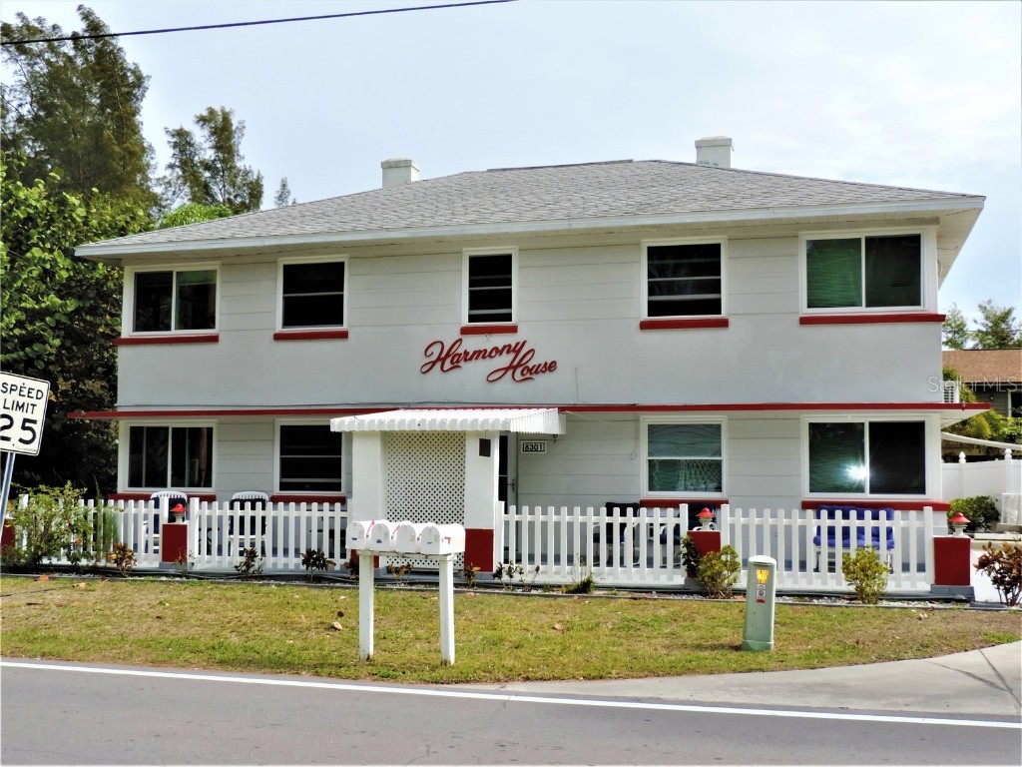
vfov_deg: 36.0
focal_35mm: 40
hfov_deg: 46.8
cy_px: 384
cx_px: 511
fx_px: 1181
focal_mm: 7.1
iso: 180
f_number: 3.3
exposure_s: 1/2000
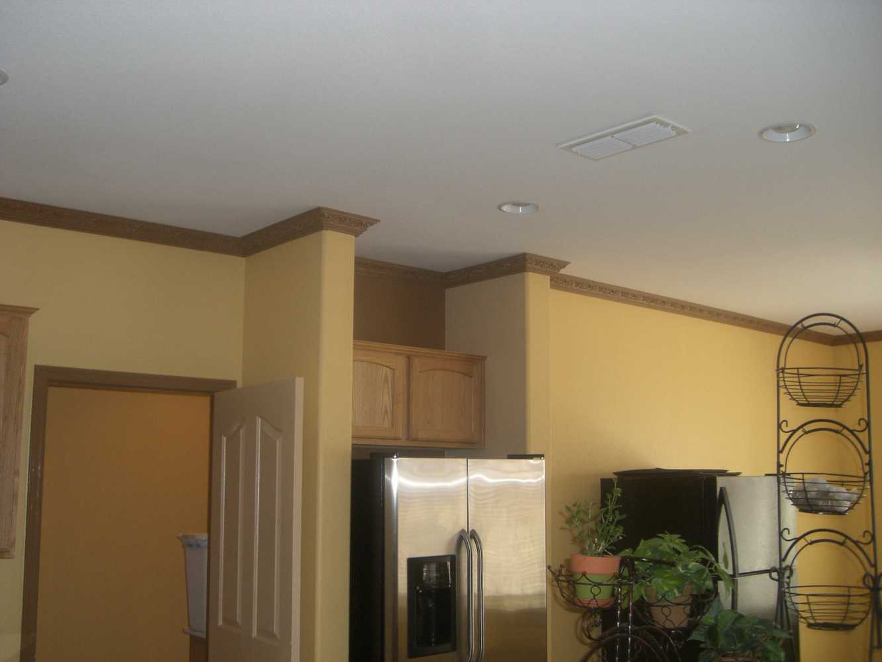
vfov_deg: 37.7
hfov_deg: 49.0
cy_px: 331
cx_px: 441
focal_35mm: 38
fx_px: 968
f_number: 2.7
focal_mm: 6.2
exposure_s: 1/60
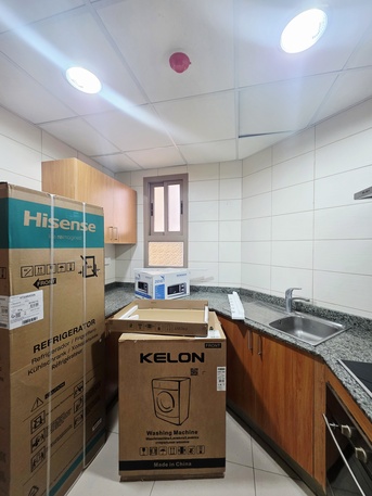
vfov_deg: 106.2
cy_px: 248
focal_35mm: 13
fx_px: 186
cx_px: 186
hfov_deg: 89.9
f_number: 1.9
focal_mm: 2.2
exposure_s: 1/101
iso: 160
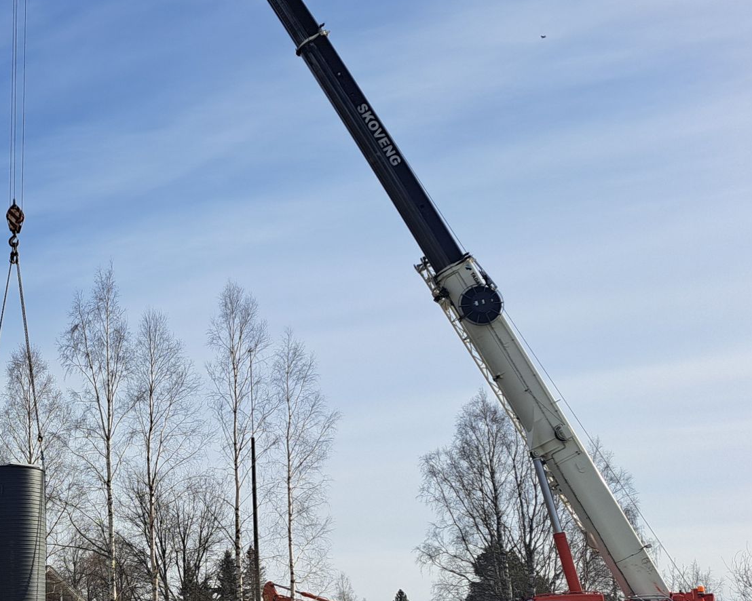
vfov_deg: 29.6
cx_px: 26
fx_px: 1113
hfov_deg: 34.5
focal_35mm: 50
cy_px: 477
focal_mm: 5.23
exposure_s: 1/1845
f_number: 1.8
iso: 50
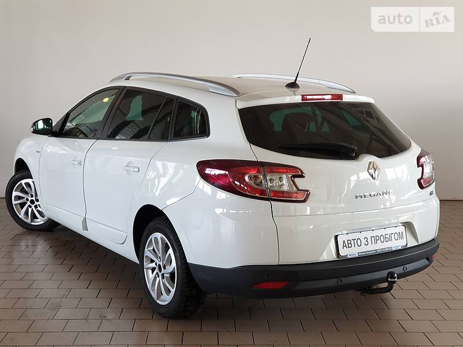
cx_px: 232
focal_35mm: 52
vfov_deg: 28.0
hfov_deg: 36.8
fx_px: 696
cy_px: 174
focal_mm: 6
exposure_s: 1/33
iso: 100
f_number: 2.4
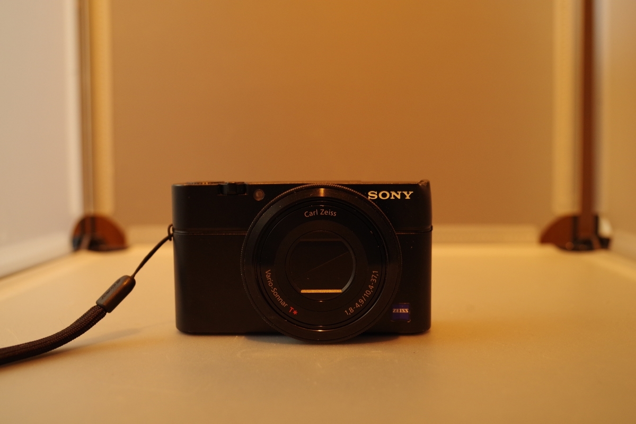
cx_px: 318
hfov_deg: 60.3
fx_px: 548
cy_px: 212
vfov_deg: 42.4
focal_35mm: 31
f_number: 5
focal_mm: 31
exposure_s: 1/8
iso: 1600
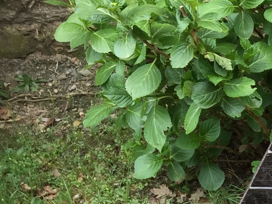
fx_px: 833
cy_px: 343
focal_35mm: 106
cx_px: 492
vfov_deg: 12.9
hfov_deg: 15.8
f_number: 2.2
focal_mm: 4.15
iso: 32
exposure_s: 1/100
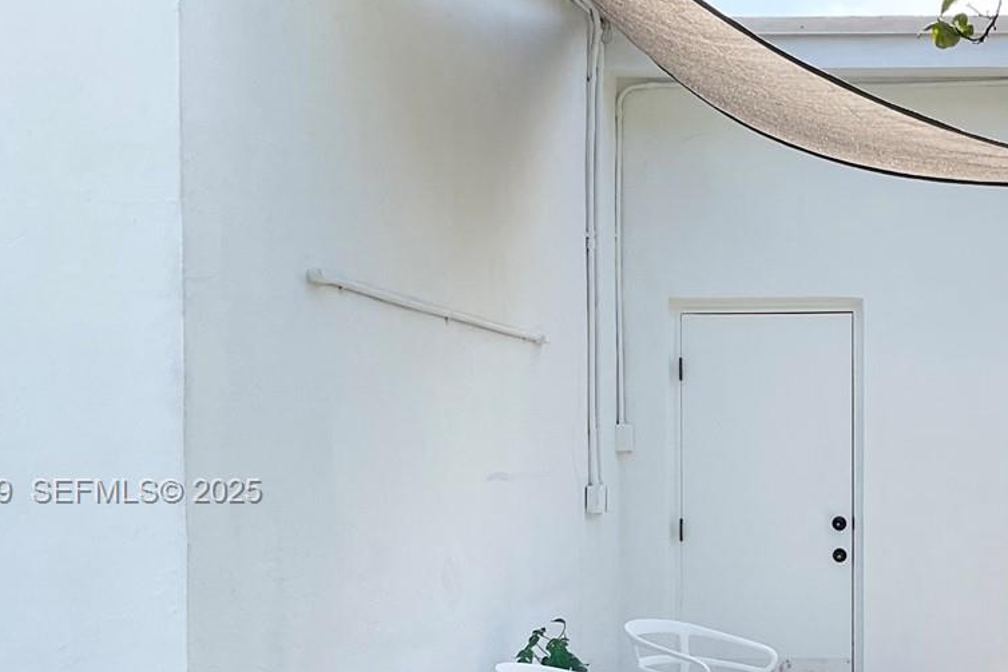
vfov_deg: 21.1
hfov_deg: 30.0
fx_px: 1792
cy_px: 493
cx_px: 914
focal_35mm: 64
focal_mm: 3
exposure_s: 1/929
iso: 16
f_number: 1.8
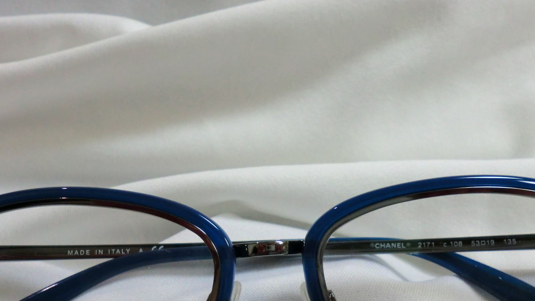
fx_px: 709
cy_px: 279
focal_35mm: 50
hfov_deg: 41.3
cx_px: 279
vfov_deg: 23.2
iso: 160
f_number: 3.5
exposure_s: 1/60
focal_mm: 5.8
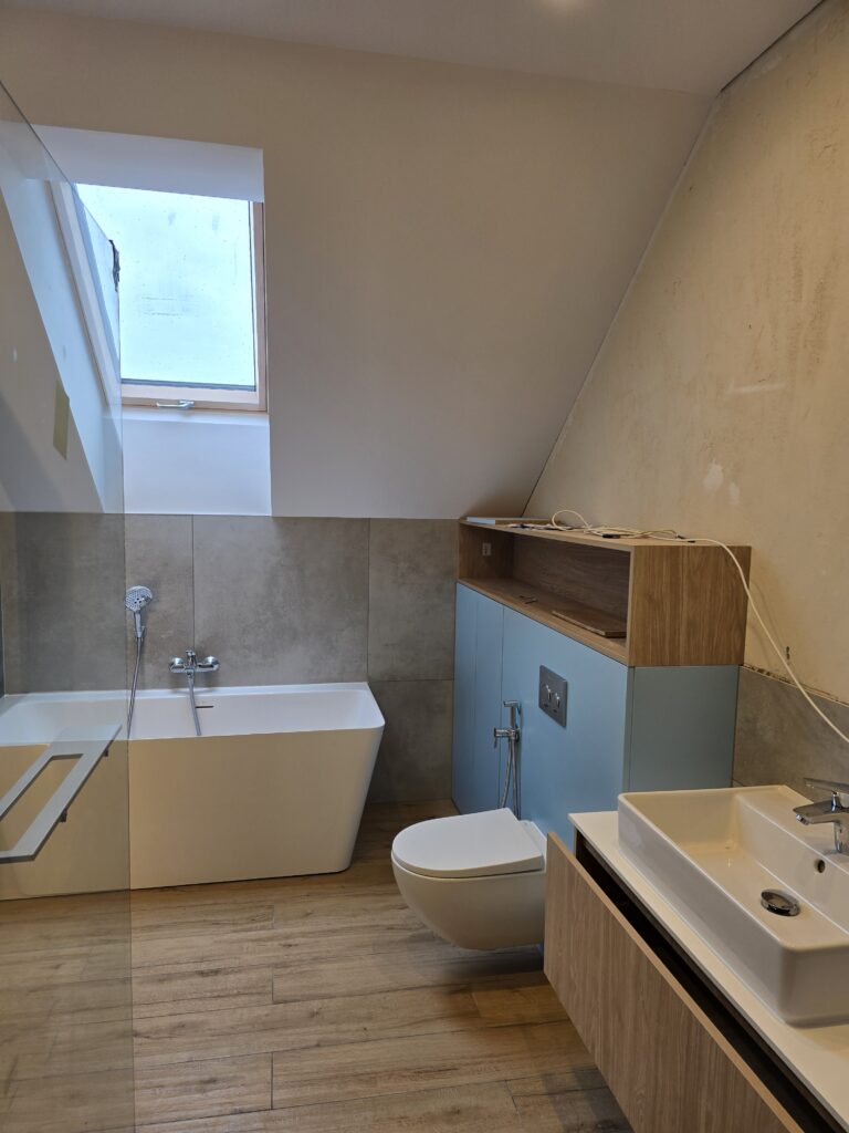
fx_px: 752
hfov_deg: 58.9
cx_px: 424
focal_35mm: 23
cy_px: 566
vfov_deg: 73.9
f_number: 1.7
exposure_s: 1/100
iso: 40
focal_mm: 6.3
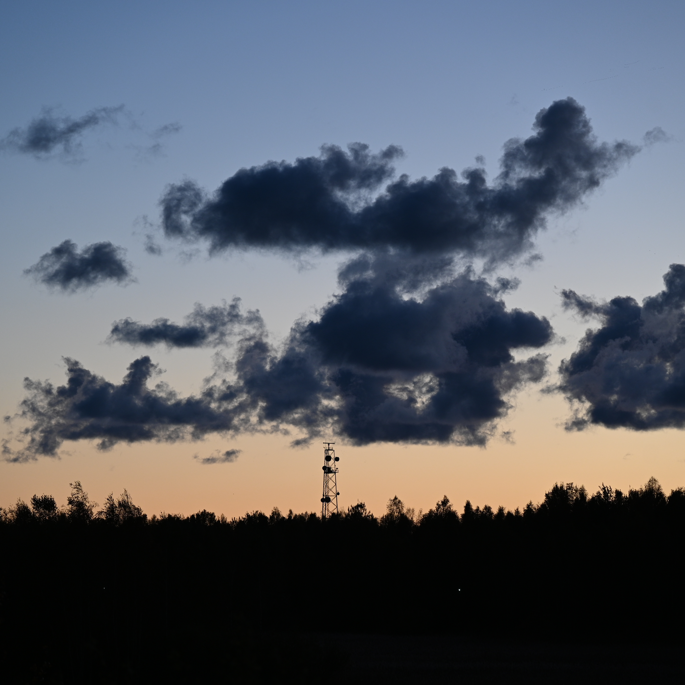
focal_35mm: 154
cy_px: 343
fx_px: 3448
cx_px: 343
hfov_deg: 11.3
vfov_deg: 11.3
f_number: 4
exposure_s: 1/100
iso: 320
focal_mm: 120
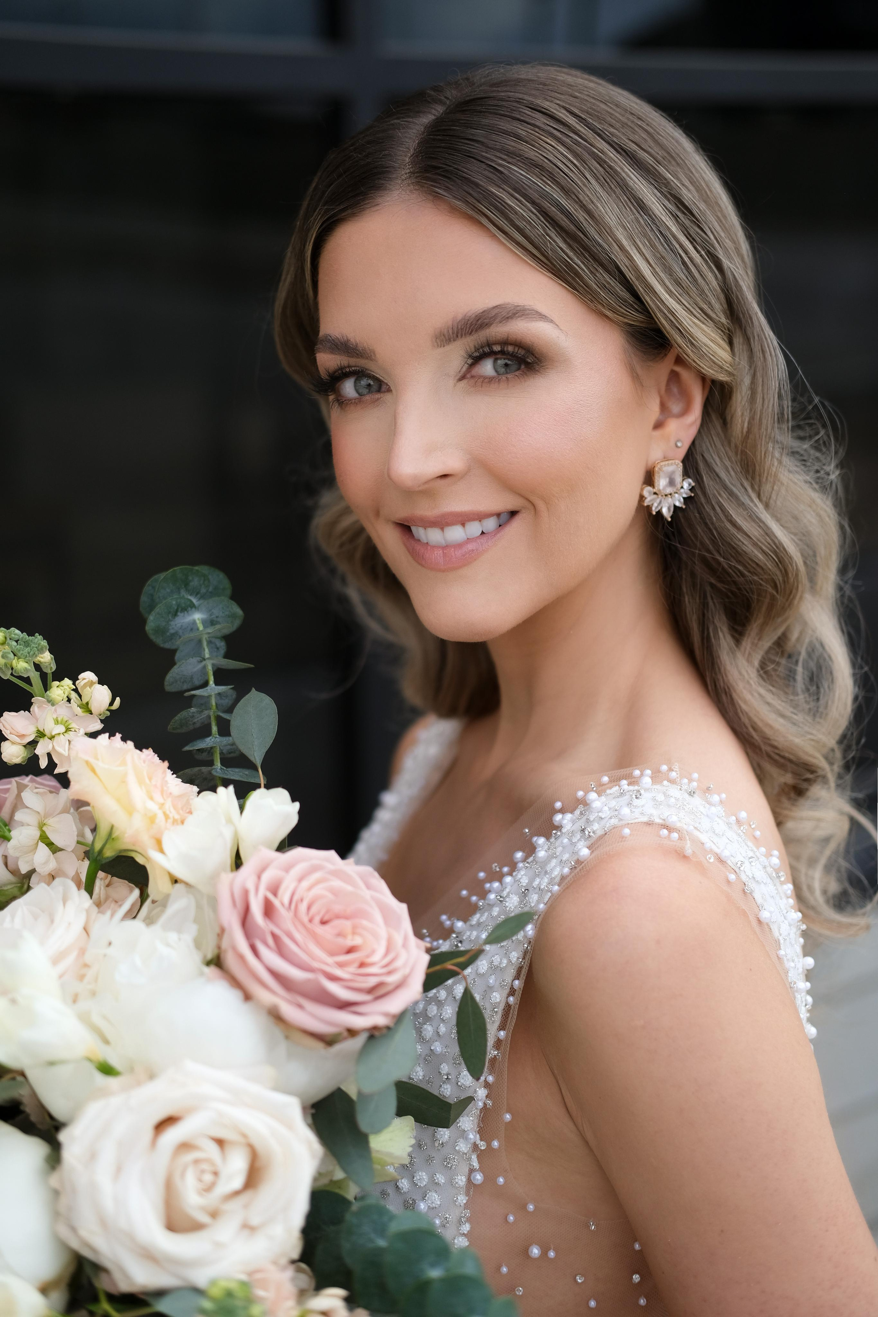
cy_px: 658
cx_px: 439
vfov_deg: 37.5
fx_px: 1939
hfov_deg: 25.5
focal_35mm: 53
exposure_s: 1/2700
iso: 160
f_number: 2
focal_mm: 35
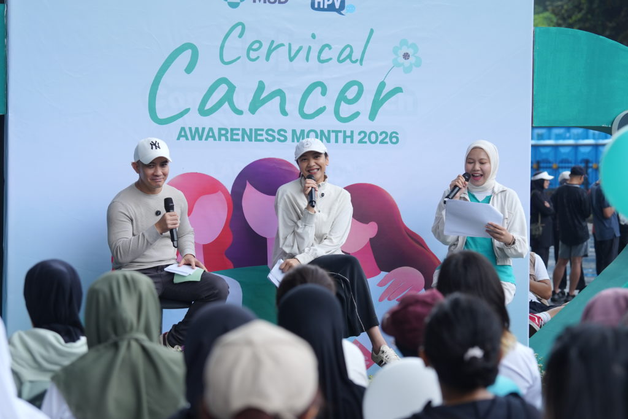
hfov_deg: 19.5
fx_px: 1832
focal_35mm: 105
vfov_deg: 13.0
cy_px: 210
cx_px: 314
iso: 320
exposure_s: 1/500
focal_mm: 70
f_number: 3.2
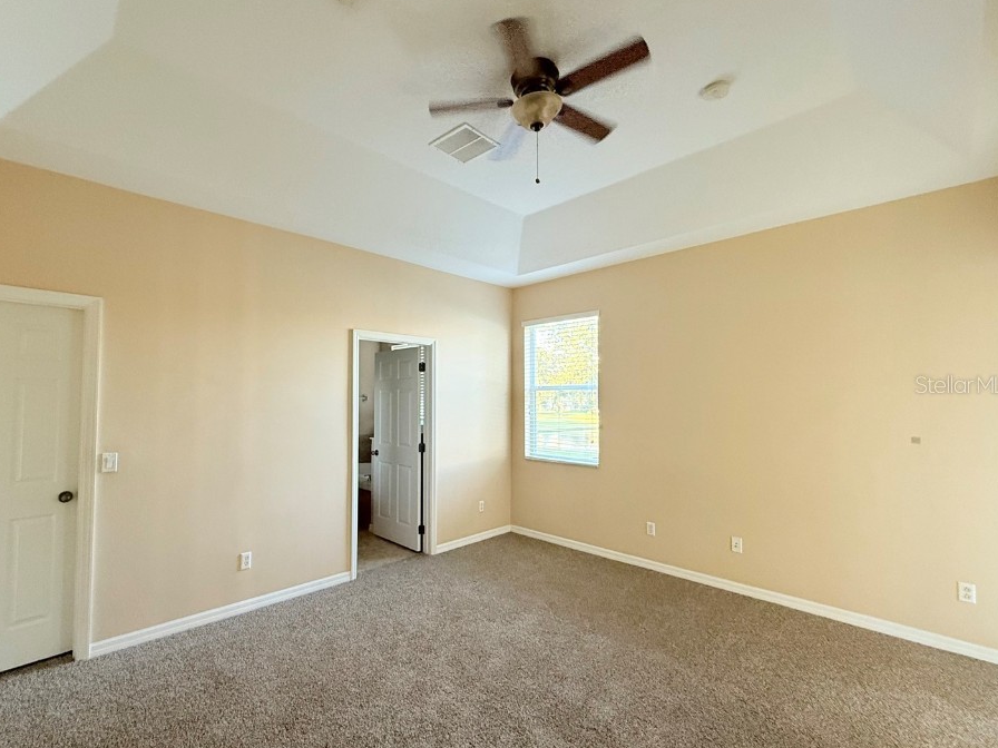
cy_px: 384
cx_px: 450
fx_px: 461
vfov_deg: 78.1
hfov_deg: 94.2
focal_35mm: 16
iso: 320
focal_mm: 2.22
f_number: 2.2
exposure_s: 1/61
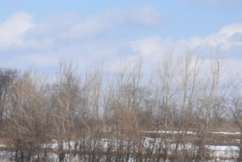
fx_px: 1567
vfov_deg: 5.6
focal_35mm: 233
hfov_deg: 7.5
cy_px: 460
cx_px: -538
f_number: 10
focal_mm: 24
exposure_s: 1/400
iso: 100
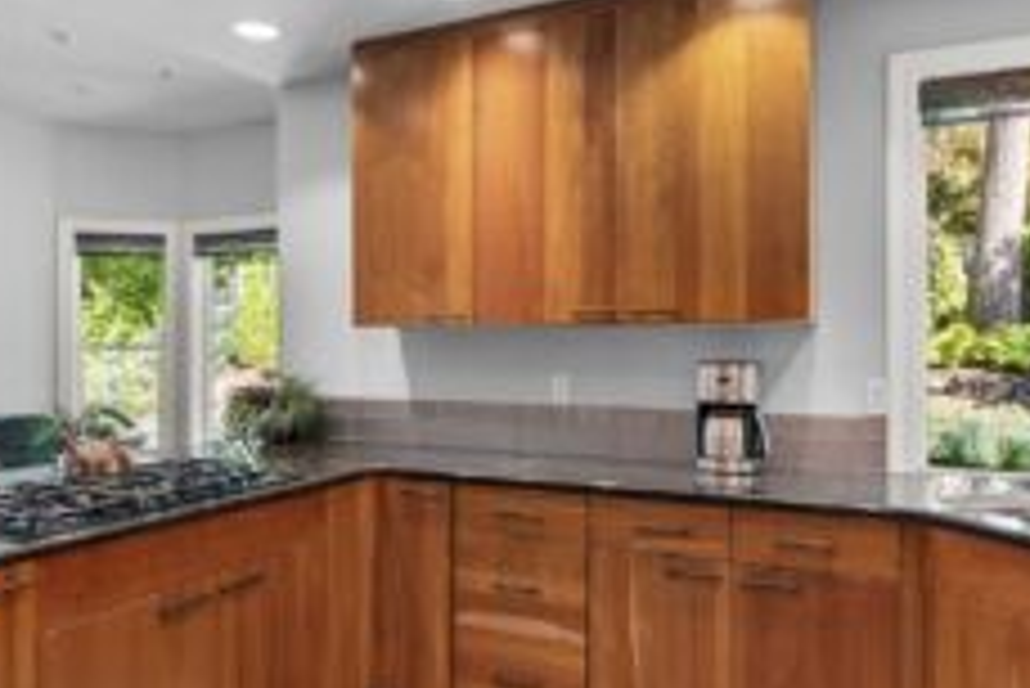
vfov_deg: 46.4
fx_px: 802
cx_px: 472
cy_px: 366
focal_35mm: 28
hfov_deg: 65.3
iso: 500
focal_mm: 16
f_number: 8
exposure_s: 1/4
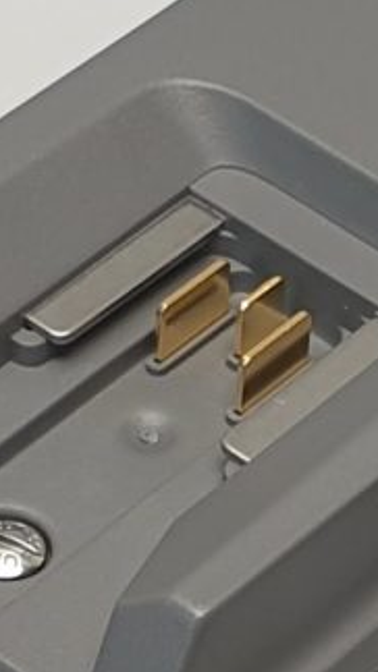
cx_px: 528
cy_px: 724
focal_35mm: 224
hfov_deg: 5.4
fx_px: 3996
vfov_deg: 9.5
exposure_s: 1/50
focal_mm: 4.3
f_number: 2.4
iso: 64
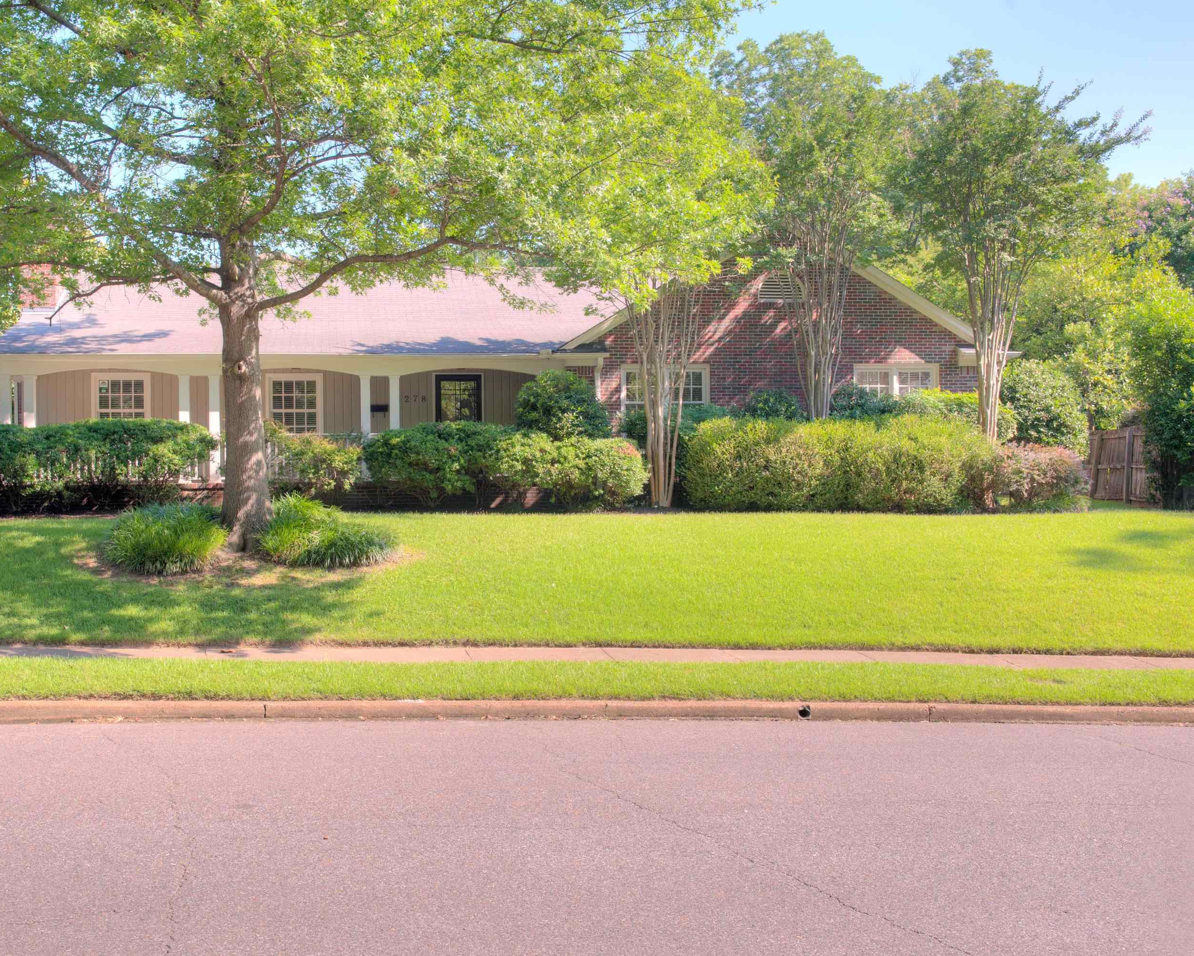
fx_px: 1308
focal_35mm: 37
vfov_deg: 40.1
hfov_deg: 48.8
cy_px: 482
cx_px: 489
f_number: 8
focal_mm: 32
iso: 200
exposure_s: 1/320
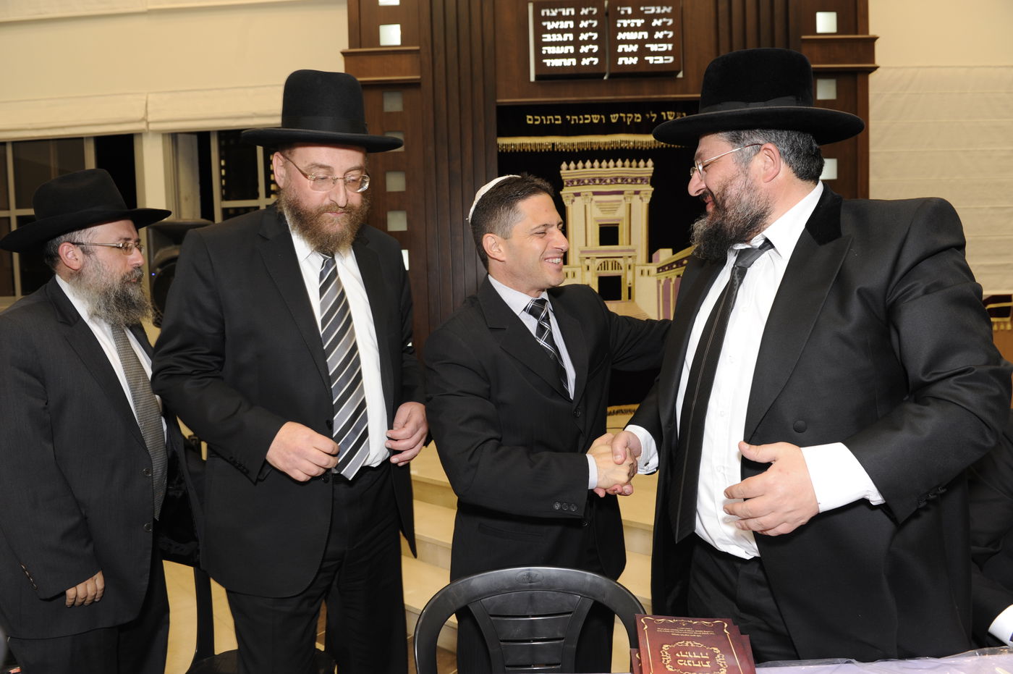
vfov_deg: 53.1
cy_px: 337
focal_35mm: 24
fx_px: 675
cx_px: 506
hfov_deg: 73.8
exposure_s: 1/80
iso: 640
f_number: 5.6
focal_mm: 24
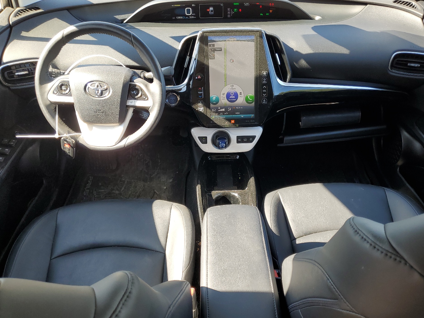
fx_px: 343
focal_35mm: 28
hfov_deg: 63.4
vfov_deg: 49.7
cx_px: 221
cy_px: 160
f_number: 1.5
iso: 50
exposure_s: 1/189
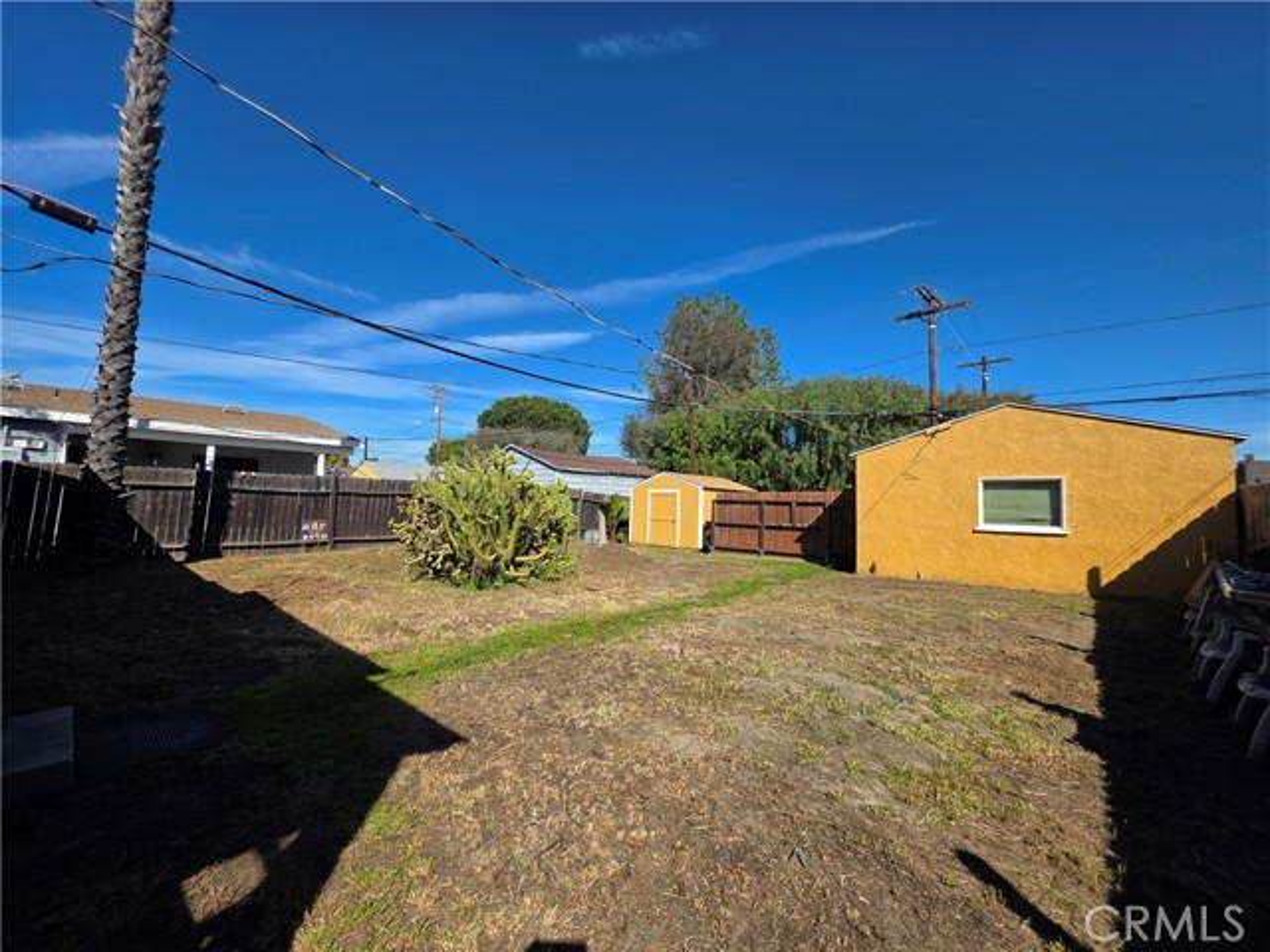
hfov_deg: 106.2
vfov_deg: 89.9
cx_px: 635
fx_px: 477
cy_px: 476
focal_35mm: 13
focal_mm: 2.2
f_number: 1.9
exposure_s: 1/2163
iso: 40
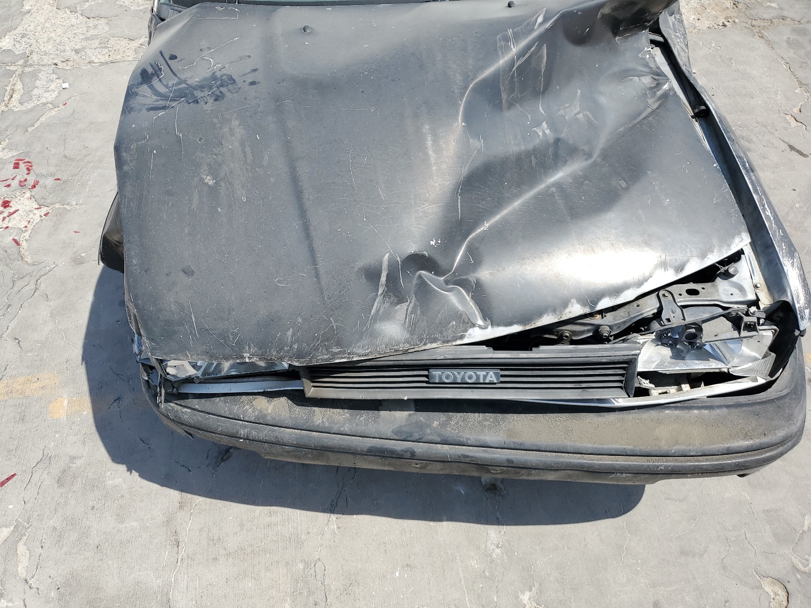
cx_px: 406
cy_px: 304
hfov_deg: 67.3
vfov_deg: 53.1
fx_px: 609
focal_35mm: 26
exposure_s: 1/2500
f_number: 1.5
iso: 50
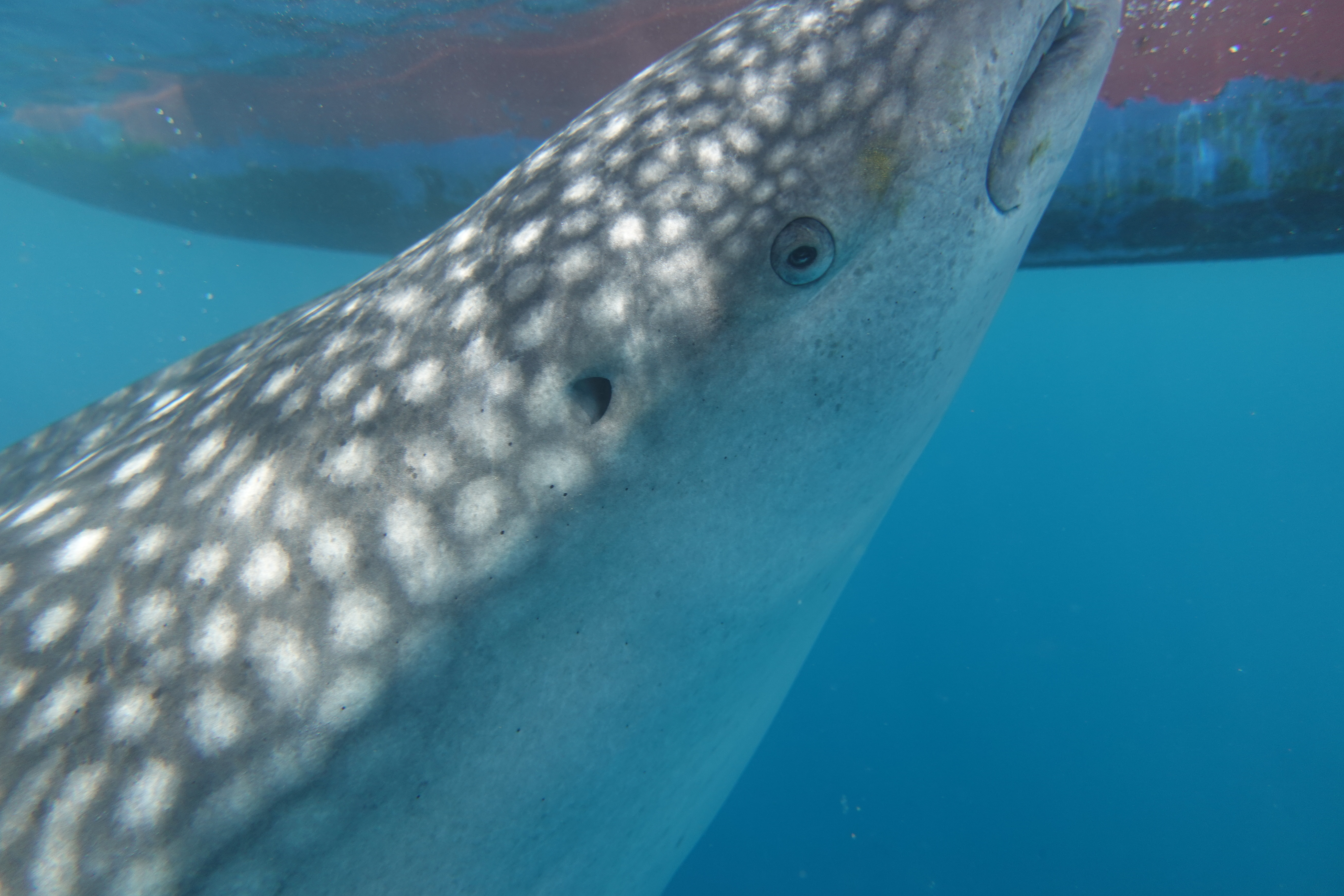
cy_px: 440
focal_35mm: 25
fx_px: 933
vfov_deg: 51.3
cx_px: 663
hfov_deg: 71.5
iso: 125
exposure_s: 1/250
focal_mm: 8.8
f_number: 1.8
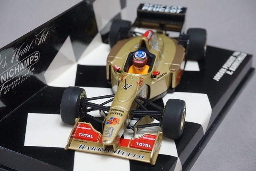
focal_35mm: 70
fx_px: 501
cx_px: 128
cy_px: 86
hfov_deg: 28.6
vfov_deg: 19.3
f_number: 11
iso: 3200
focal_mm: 47
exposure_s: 1/20
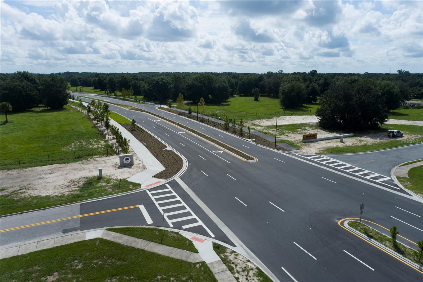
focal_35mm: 24
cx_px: 212
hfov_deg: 73.8
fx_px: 282
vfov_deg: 53.1
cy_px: 141
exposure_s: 1/240
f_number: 5
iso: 100
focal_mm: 8.8
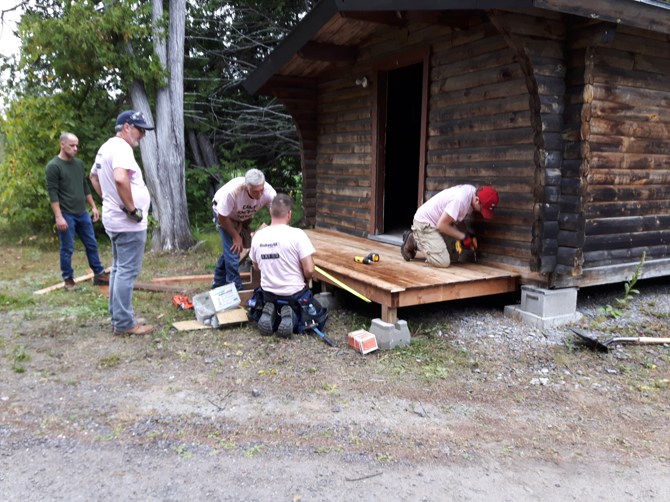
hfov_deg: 58.4
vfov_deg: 45.4
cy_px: 251
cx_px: 335
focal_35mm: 31
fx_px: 600
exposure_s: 1/33
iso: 64
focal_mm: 3.7
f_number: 1.9
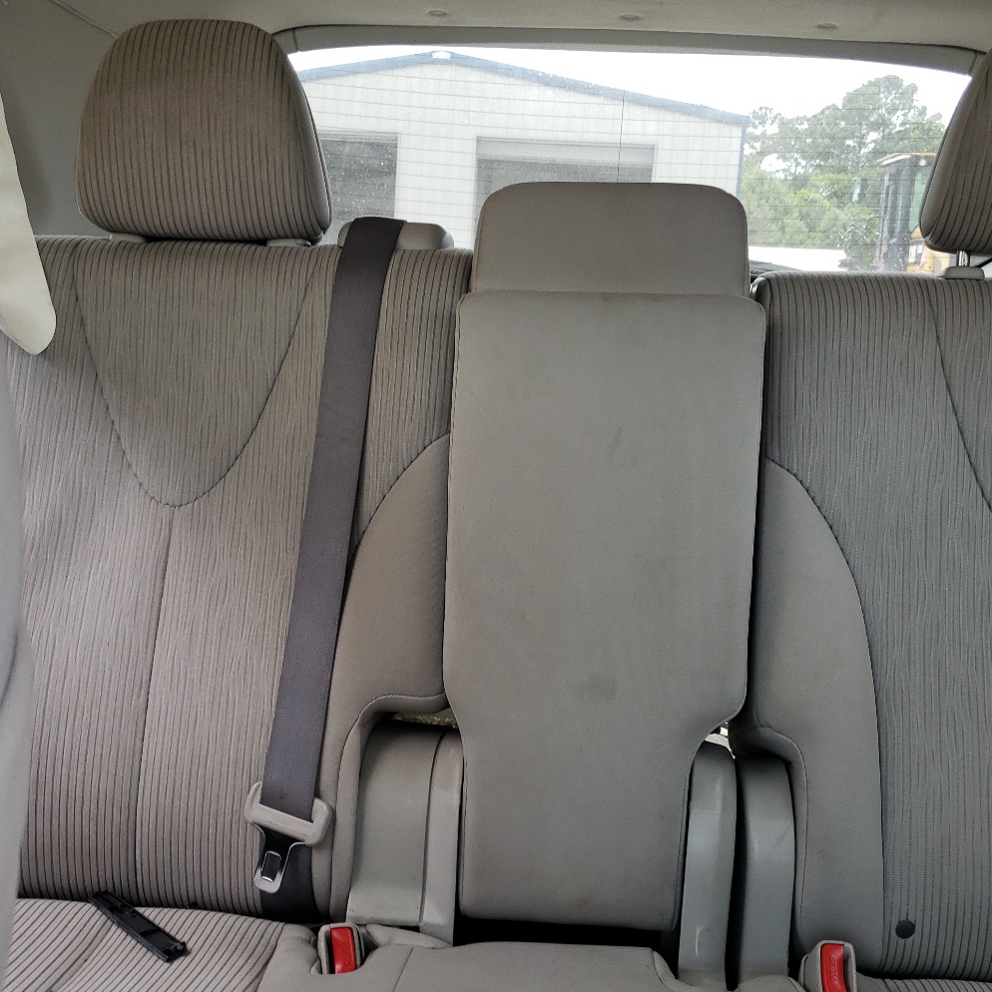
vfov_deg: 44.9
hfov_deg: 44.9
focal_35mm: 37
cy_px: 541
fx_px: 1200
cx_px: 522
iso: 51
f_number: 1.5
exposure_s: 1/120
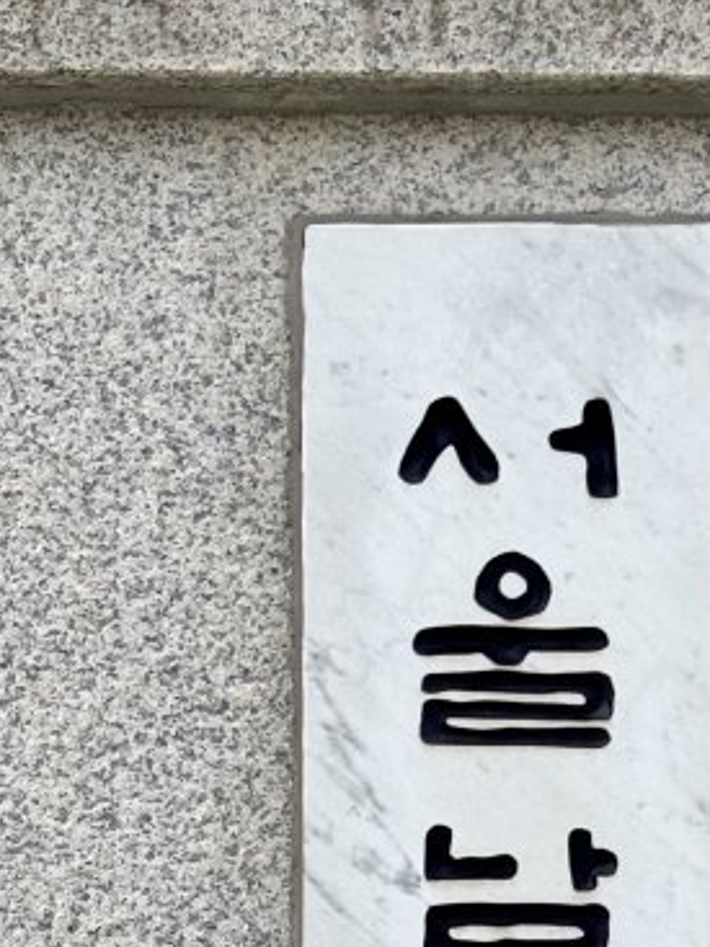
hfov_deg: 9.8
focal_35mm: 151
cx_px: 565
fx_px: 4132
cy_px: 1290
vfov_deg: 12.6
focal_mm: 5.96
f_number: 1.6
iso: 32
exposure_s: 1/861
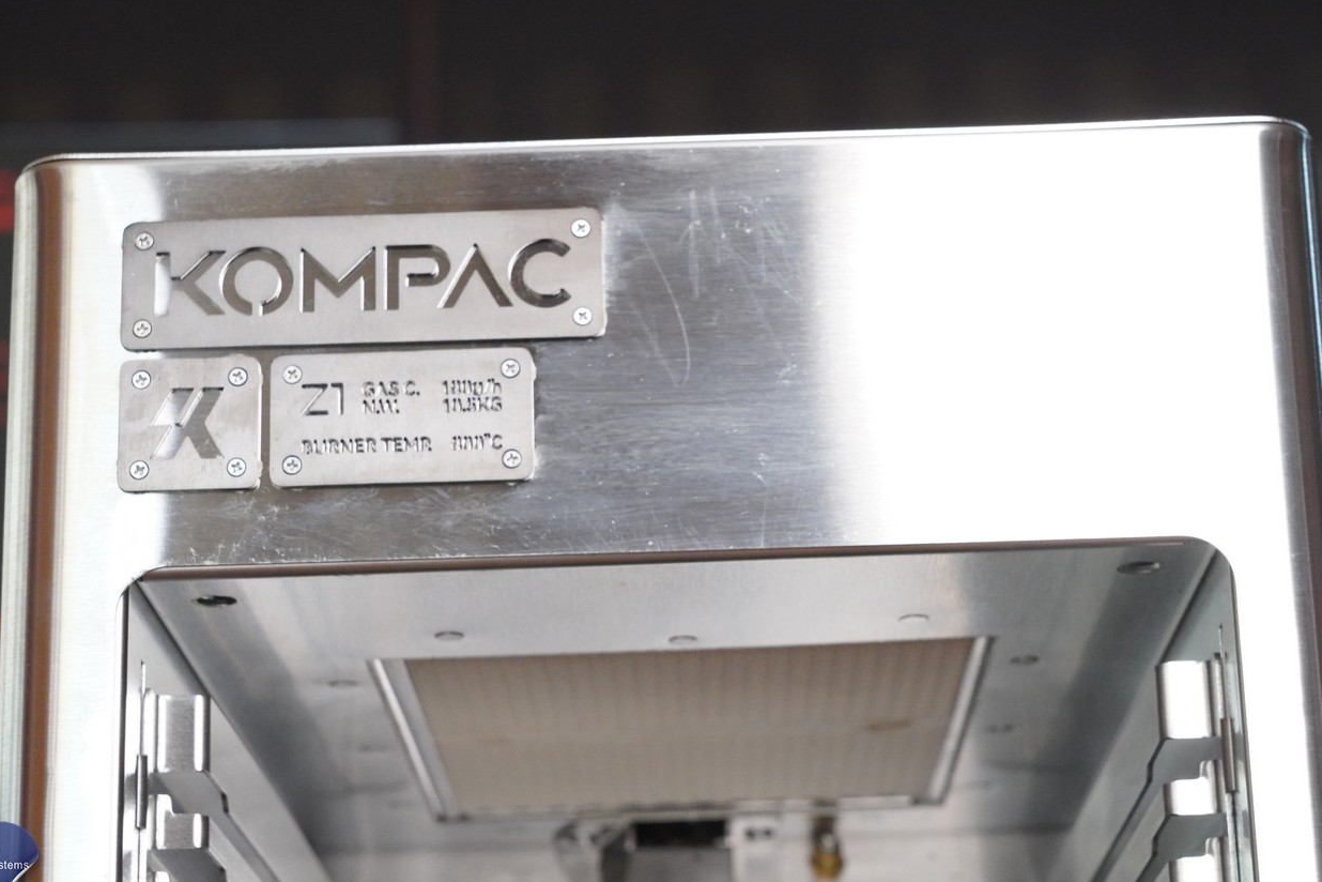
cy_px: 446
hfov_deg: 23.1
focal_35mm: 88
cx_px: 646
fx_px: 3231
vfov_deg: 15.5
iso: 8000
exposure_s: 1/100
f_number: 11
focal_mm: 85
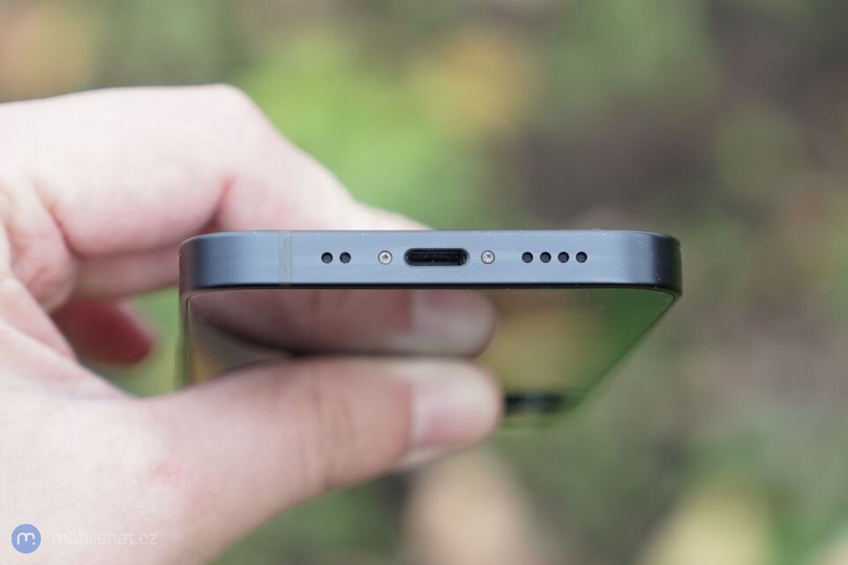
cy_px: 282
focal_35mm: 68
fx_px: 1601
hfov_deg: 29.7
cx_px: 424
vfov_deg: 20.0
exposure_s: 1/500
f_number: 4.5
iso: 1000
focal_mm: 68
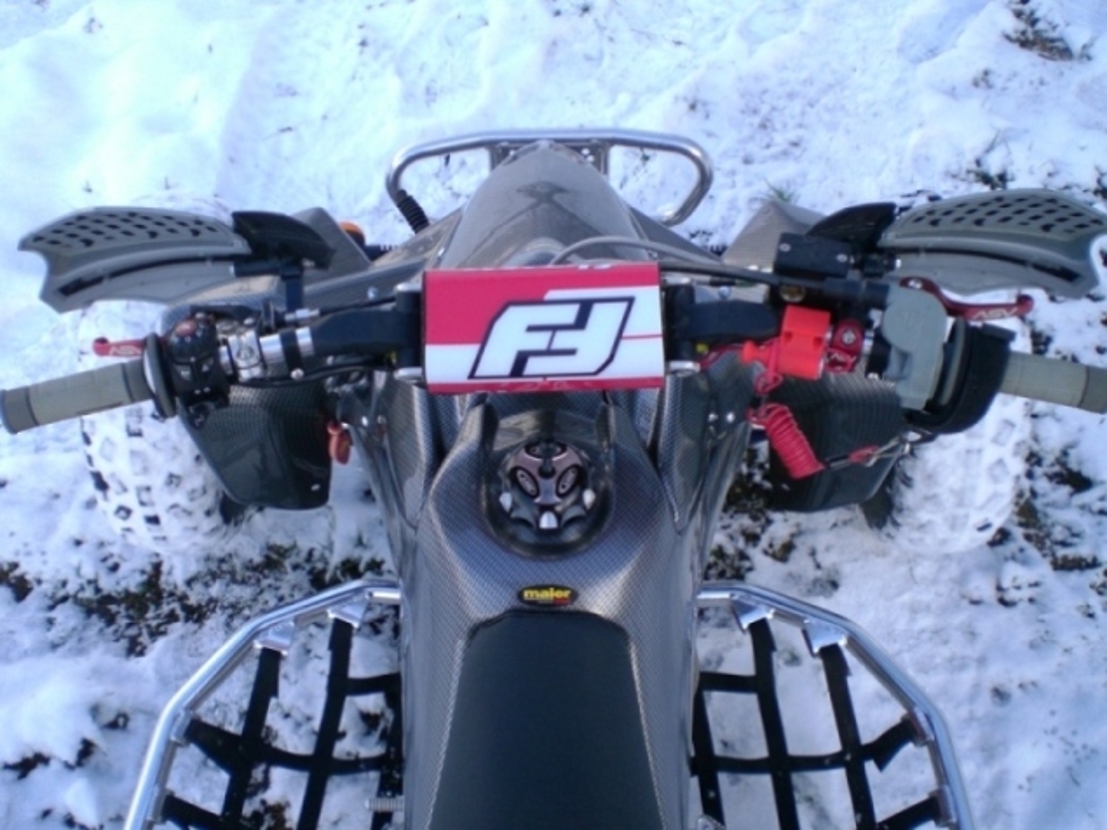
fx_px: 1215
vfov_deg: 37.7
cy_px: 415
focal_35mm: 38
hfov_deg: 49.0
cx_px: 554
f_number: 3.1
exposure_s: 1/160
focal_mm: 6.3
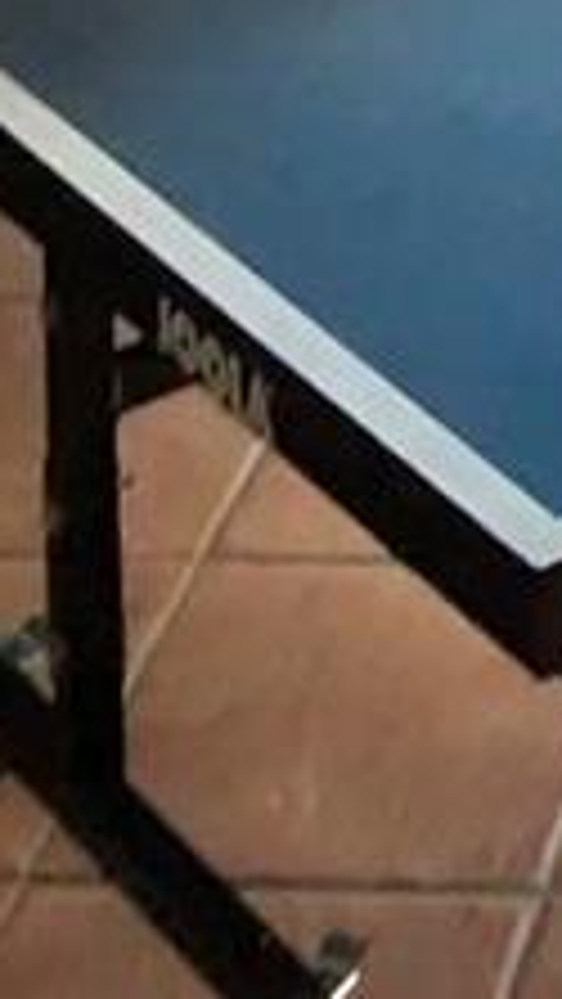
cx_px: 1344
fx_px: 2594
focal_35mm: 98
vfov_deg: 13.8
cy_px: -1521
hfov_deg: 10.6
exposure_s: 1/59.9
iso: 116
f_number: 2.2
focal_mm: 2.24
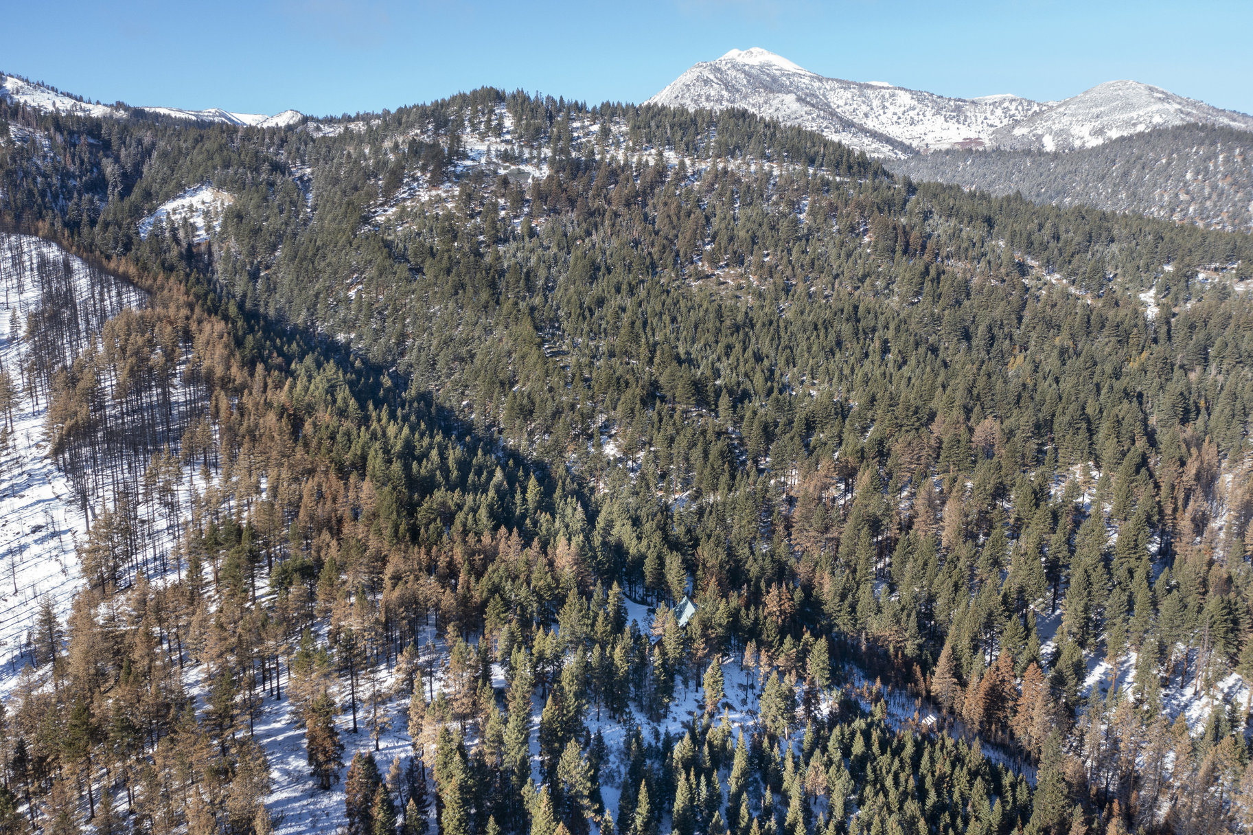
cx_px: 626
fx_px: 974
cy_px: 418
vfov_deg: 46.4
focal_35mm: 28
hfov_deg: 65.5
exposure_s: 1/240
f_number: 5.6
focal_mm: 10.26
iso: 200
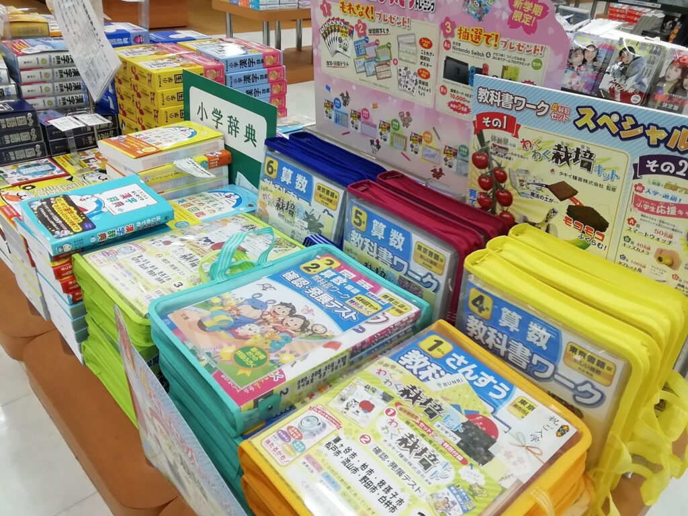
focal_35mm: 28
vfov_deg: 49.7
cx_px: 344
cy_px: 258
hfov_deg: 63.4
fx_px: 557
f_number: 2.4
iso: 160
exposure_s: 1/50
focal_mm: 2.4
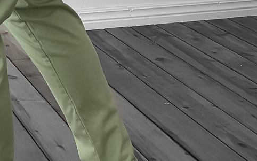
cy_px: -23
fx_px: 714
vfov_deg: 12.6
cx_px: 63
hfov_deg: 20.2
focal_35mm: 102
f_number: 1.8
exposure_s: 1/120
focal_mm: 3
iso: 32
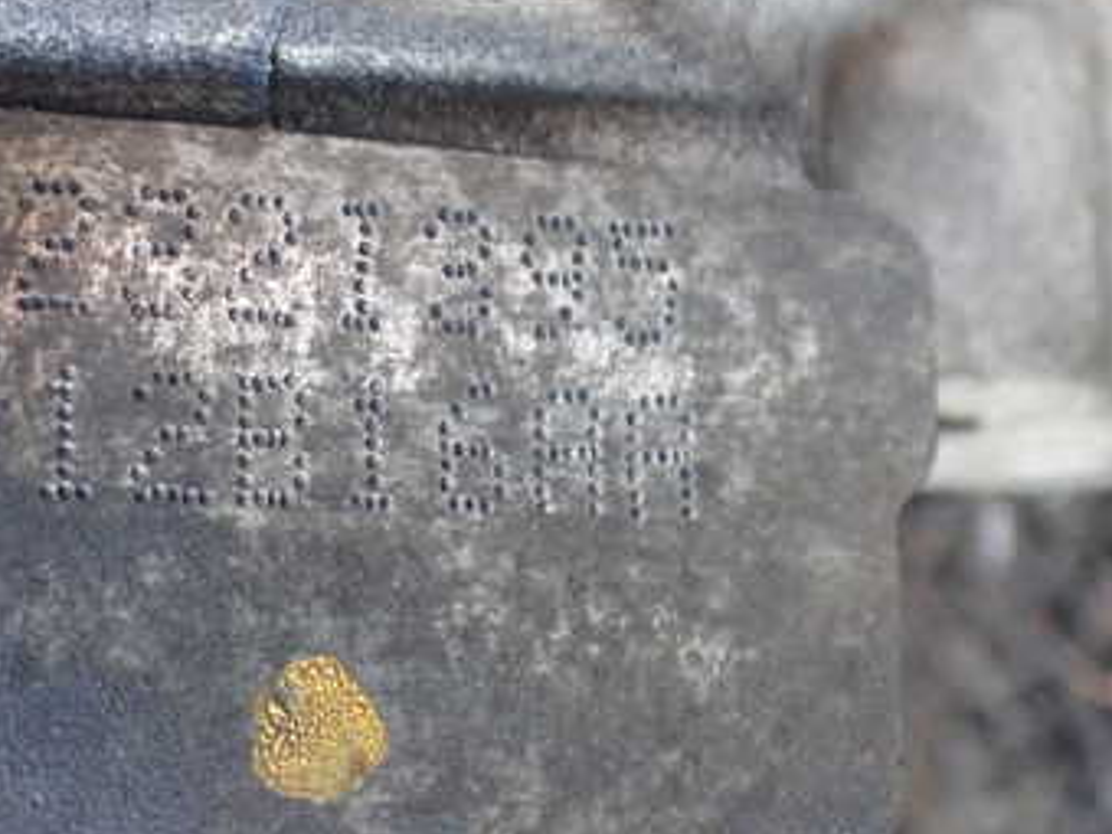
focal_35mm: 53
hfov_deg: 35.8
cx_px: 376
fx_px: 1703
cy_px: 455
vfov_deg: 27.5
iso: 800
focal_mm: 5.4
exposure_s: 1/50
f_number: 2.3
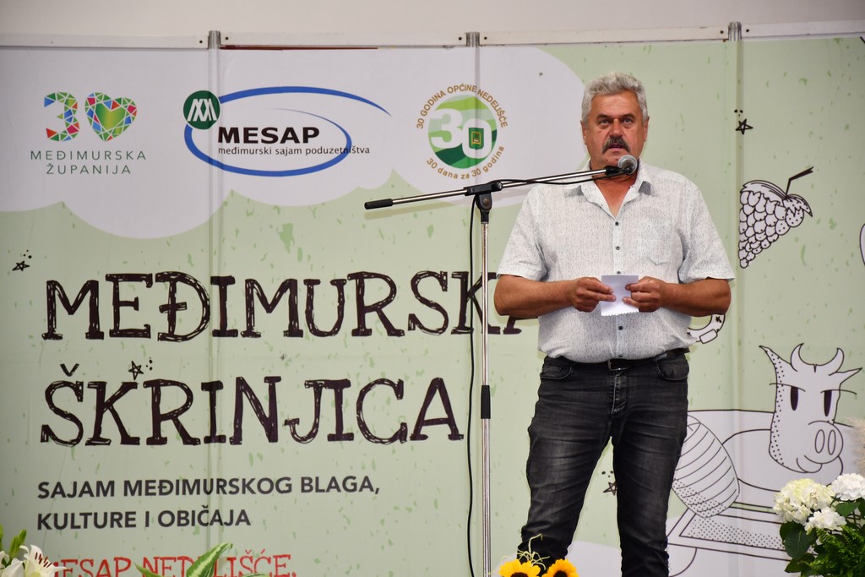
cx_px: 432
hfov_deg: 12.2
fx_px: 4037
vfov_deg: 8.2
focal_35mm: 168
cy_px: 288
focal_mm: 112
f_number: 5.6
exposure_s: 1/60
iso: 500
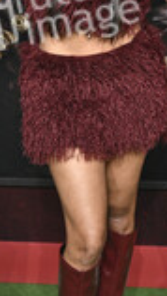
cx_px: 98
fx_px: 834
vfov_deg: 20.1
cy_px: 107
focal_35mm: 106
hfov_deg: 11.4
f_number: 6.3
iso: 400
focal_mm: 40
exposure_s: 1/400
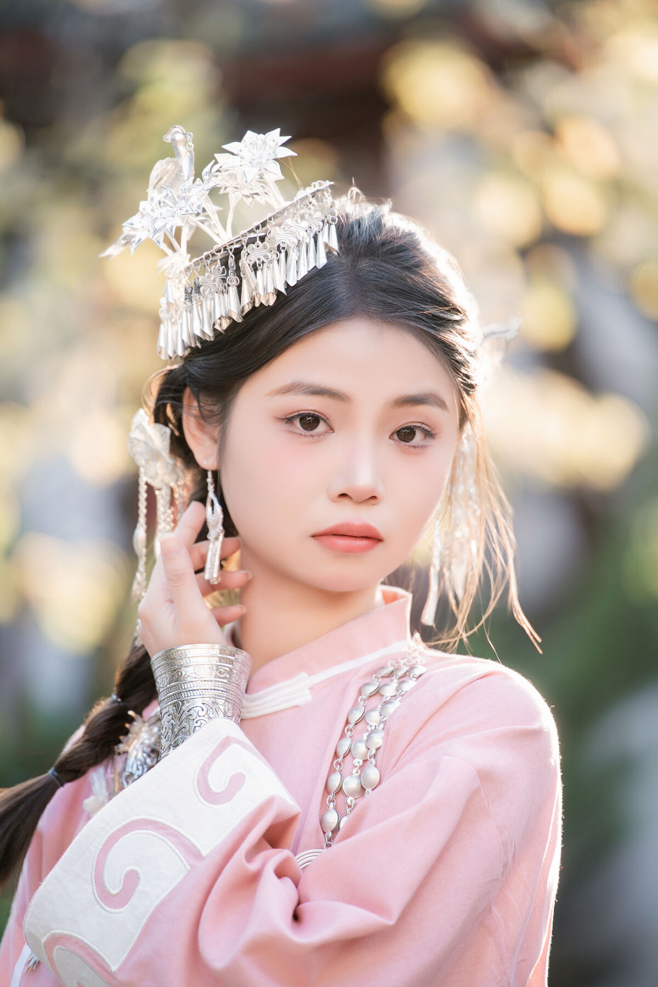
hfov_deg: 7.6
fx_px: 4935
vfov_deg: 11.4
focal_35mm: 180
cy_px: 494
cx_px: 329
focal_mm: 180
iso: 250
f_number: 2.8
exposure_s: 1/125
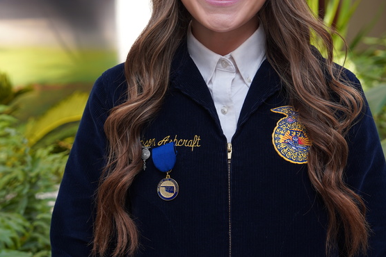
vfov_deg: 11.6
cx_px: 232
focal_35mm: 118
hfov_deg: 17.3
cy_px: 58
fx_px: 1265
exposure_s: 1/160
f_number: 4
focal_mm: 64
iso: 160
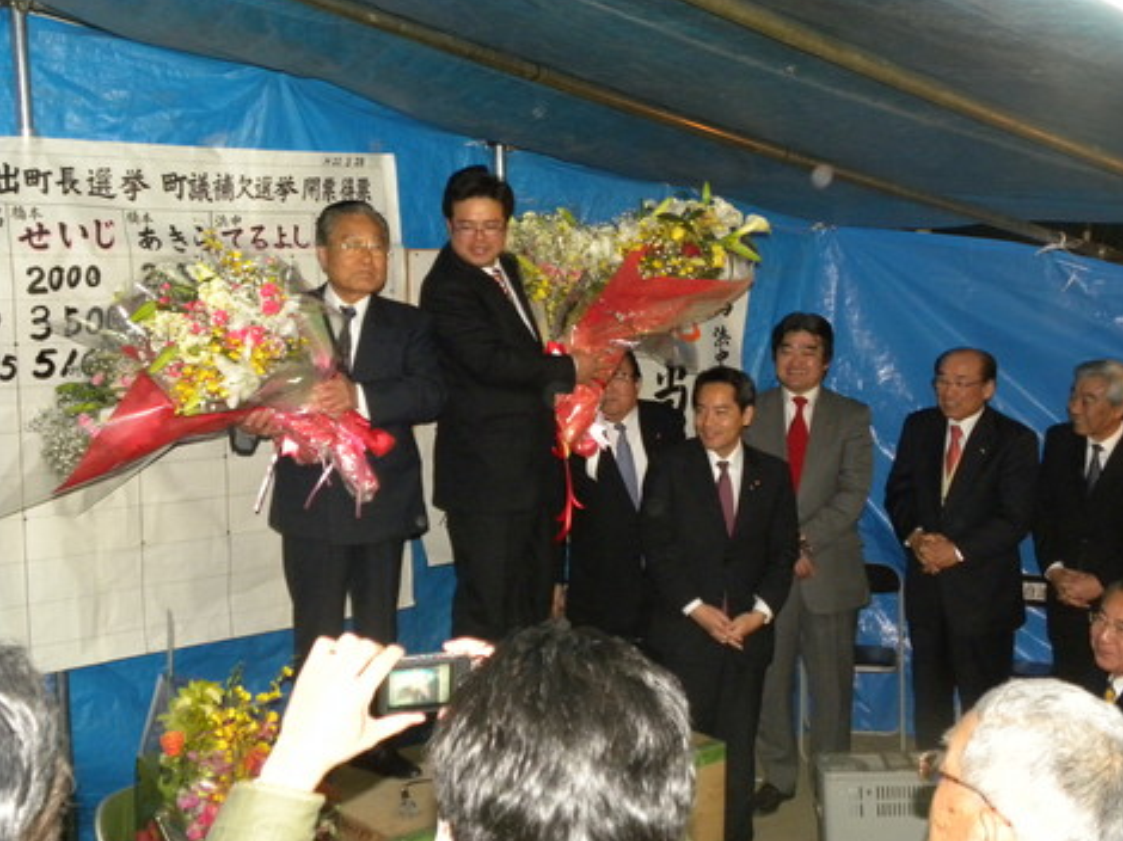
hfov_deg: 40.5
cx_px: 571
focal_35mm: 47
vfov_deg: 30.9
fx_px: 1524
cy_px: 416
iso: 400
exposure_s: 1/30
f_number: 3.2
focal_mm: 8.2
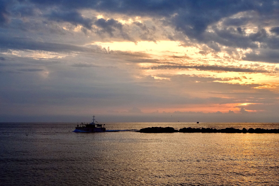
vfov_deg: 35.9
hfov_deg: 51.9
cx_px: 140
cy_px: 93
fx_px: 287
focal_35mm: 37
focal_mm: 24.7
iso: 1600
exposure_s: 1/480
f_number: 8
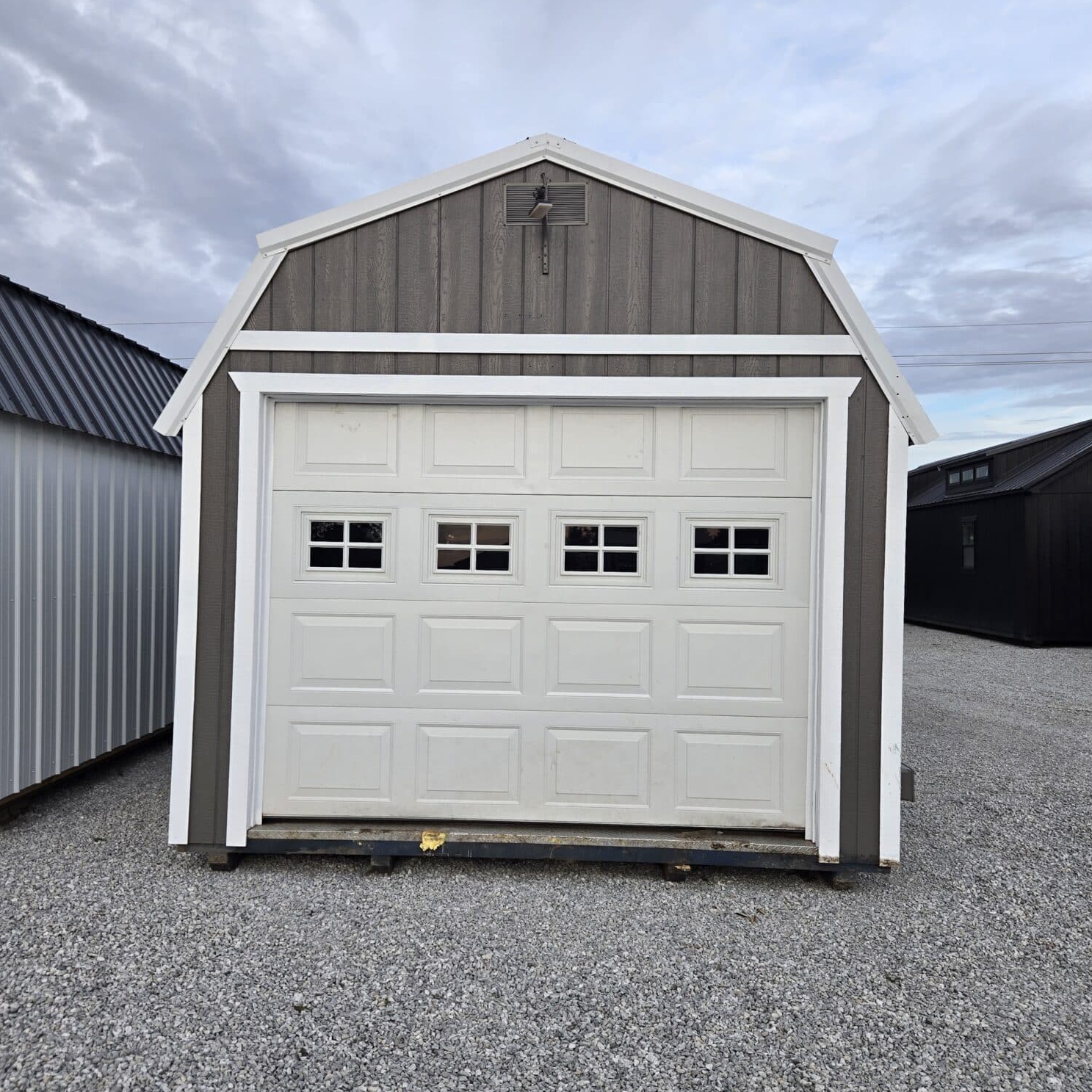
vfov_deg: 57.3
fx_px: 999
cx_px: 526
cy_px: 543
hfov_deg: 57.3
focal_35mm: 28
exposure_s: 1/355
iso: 25
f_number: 1.8
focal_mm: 5.4
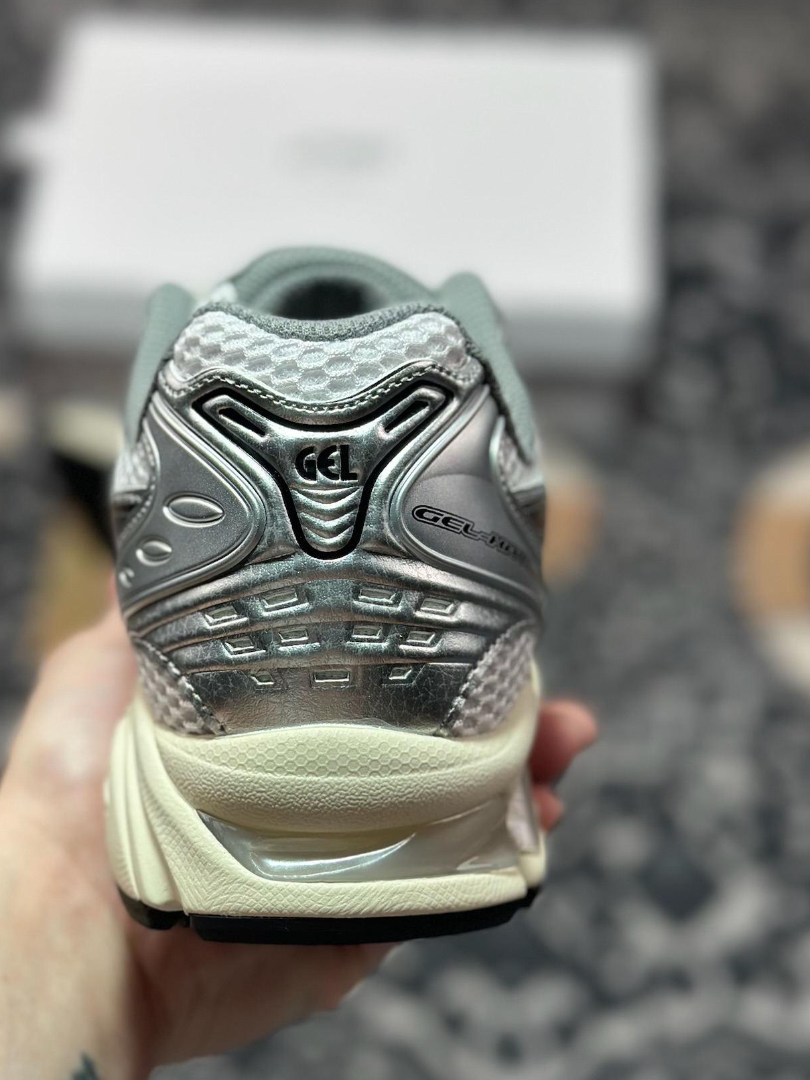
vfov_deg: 31.7
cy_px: 587
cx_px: 319
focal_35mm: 61
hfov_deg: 24.0
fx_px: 1903
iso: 80
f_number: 1.78
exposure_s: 1/529
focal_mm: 6.86
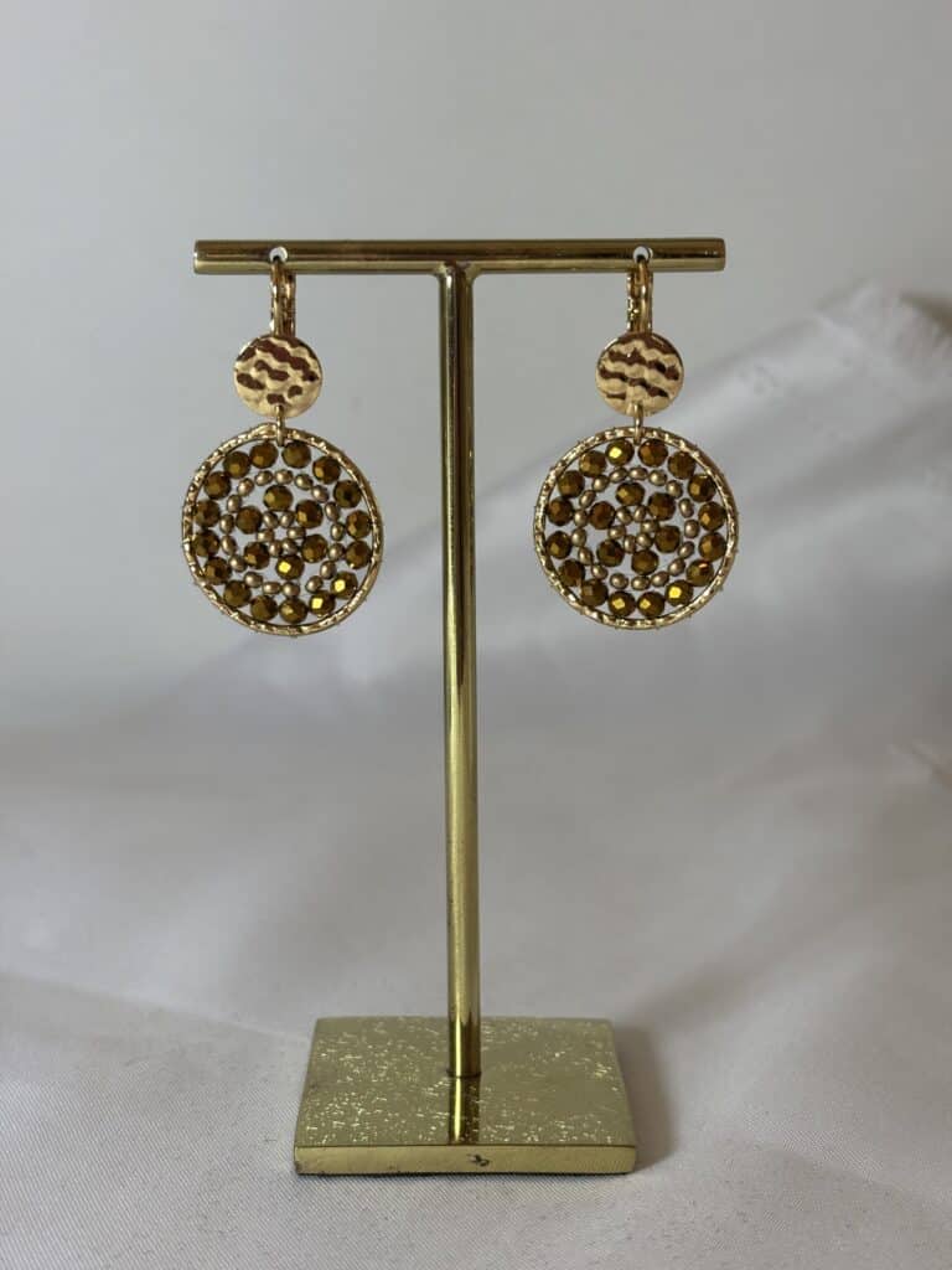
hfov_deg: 28.0
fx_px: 1907
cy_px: 635
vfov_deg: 36.8
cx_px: 476
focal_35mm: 52
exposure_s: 1/123
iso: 25
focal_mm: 5.96
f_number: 1.6
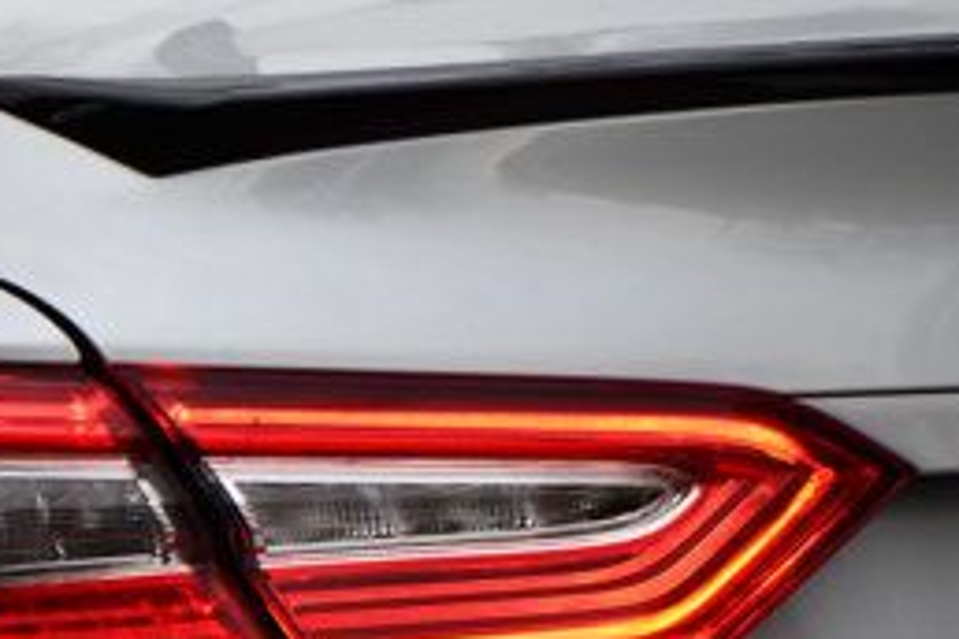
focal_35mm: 379
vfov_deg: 3.6
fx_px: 10095
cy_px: 552
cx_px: 63
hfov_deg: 5.4
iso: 560
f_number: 4.8
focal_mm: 102
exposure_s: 1/250
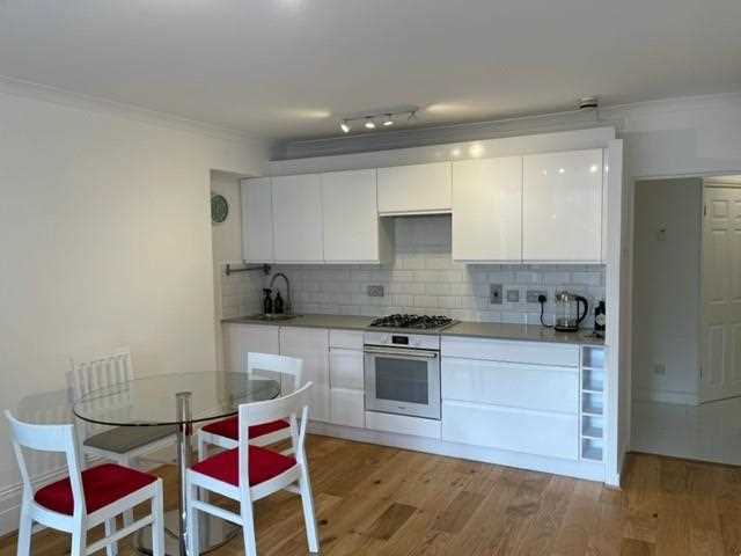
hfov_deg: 67.3
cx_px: 370
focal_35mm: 26
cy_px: 278
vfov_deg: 53.1
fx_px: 557
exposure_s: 1/100
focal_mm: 5.1
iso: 50
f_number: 1.6
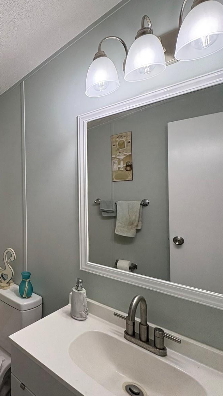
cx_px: -2
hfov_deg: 45.1
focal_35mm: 21
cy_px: 197
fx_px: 221
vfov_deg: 83.8
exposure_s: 1/120
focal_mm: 2.22
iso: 200
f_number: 2.2
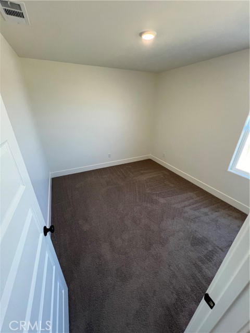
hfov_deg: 89.9
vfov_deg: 106.2
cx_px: 125
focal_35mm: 13
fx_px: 125
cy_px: 166
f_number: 1.8
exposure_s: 1/120
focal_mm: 1.57
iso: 250
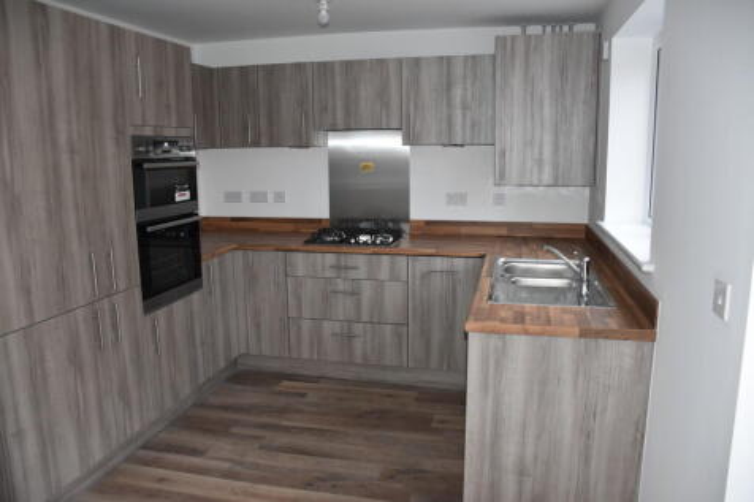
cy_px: 251
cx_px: 377
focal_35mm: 27
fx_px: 565
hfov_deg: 67.4
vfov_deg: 47.9
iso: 1400
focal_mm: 18
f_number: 3.5
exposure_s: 1/60
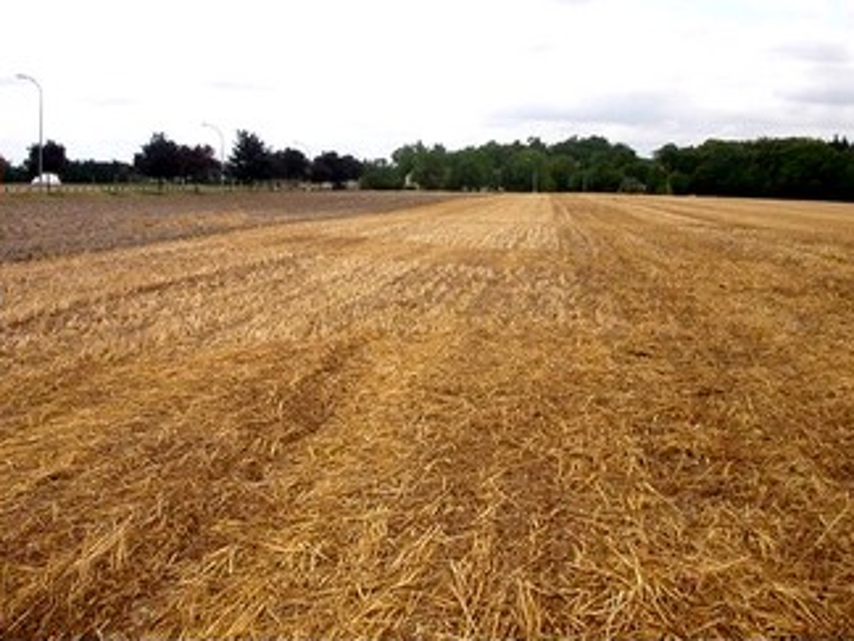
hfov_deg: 46.8
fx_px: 987
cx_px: 440
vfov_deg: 35.9
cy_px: 297
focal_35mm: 40
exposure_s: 1/692
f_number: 4.5
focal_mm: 5.6
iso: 100
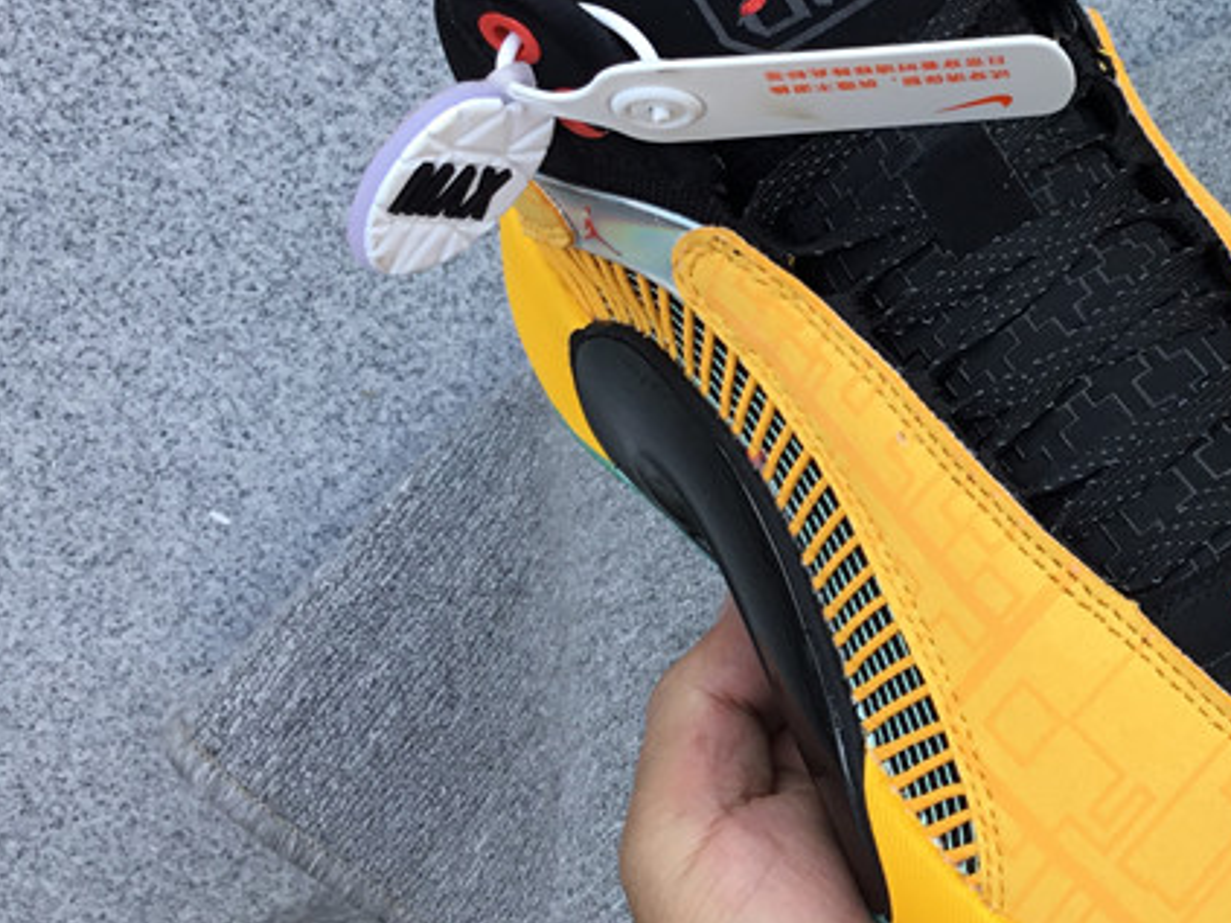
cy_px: 441
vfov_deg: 22.2
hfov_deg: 28.4
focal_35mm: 66
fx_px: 2346
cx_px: 1088
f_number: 2.4
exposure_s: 1/161
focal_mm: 3.3
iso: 25
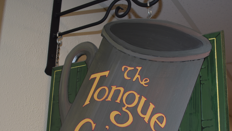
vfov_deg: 25.9
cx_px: 138
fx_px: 277
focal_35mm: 45
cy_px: 112
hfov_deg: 45.3
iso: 200
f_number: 3.5
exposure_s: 1/50
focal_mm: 18
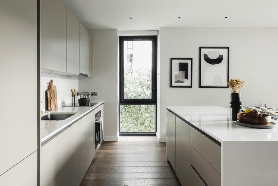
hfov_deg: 81.2
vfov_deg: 59.5
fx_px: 162
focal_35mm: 21
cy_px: 93
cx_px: 139
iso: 160
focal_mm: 21
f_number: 13
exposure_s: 1.6
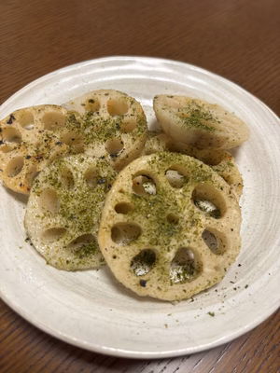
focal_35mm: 26
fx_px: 280
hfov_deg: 53.1
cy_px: 186
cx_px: 140
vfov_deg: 67.3
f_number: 1.6
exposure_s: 1/50
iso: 80
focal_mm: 5.96
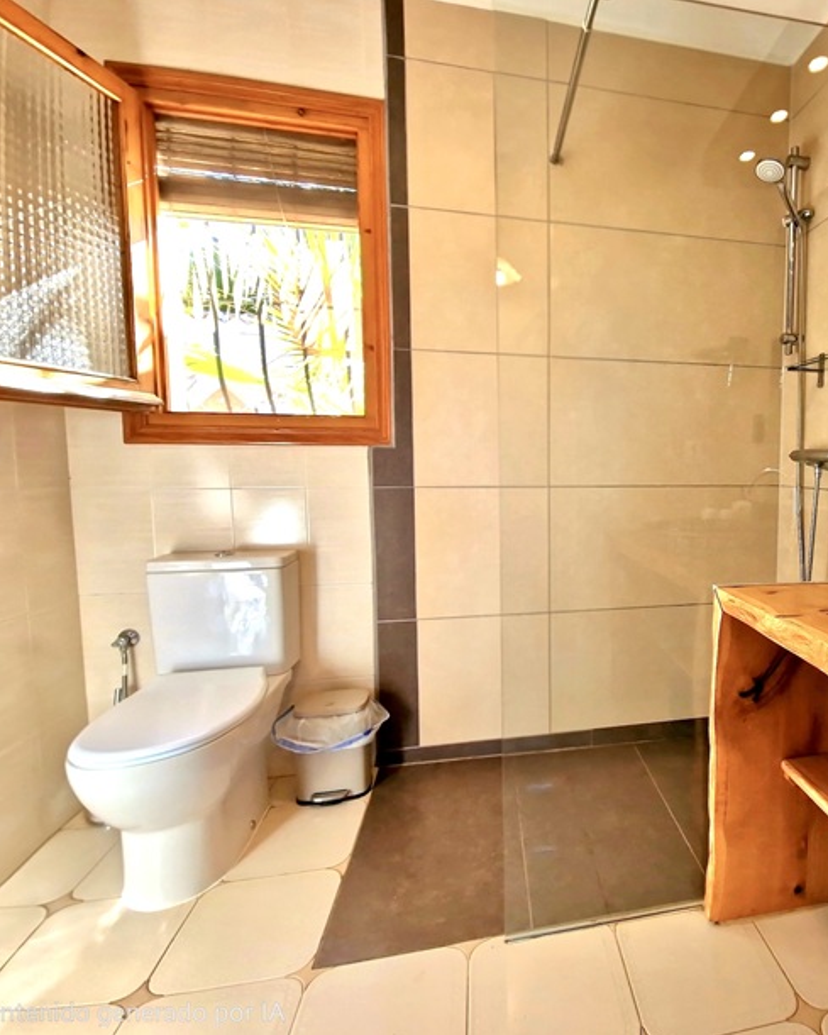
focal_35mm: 17
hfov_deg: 72.1
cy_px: 518
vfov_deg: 89.6
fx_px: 521
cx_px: 612
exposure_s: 1/50
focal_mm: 2.2
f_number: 2.2
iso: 74
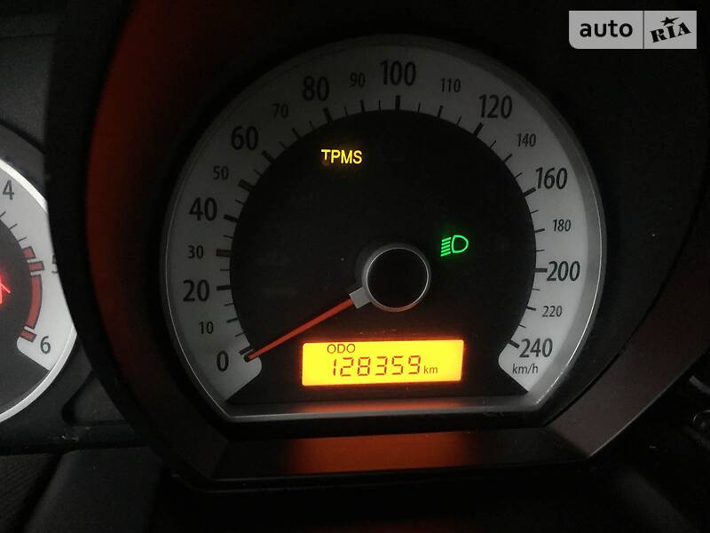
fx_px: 595
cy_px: 266
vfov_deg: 48.2
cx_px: 355
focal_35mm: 29
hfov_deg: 61.7
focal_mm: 4.2
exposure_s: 1/33
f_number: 2.2
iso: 250
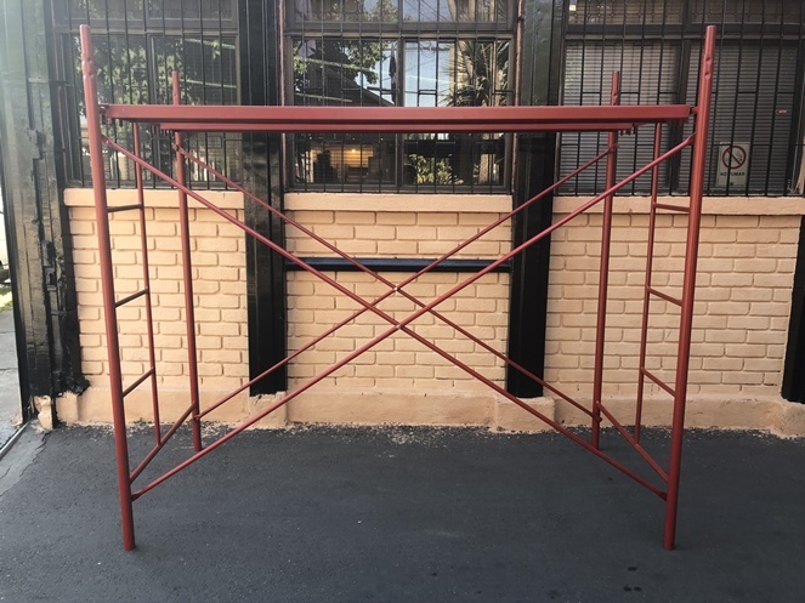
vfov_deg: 49.7
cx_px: 402
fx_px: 651
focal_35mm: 28
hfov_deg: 63.5
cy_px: 302
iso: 40
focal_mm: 3.99
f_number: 1.8
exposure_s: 1/100
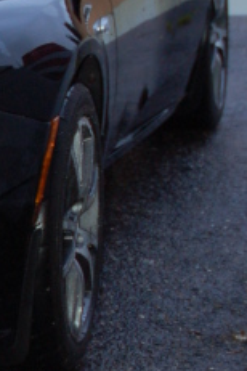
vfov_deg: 11.3
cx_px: -242
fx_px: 1844
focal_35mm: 179
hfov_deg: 7.4
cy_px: 417
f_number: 3.8
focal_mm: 27
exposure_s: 1/60
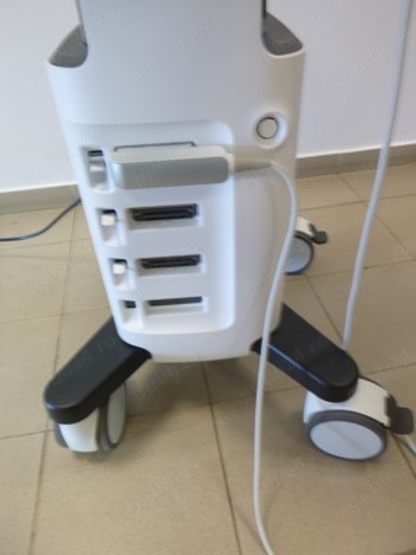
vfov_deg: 69.4
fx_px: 401
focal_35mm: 25
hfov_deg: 54.9
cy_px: 278
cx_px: 208
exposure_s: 1/8
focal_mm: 4.5
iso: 200
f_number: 3.9
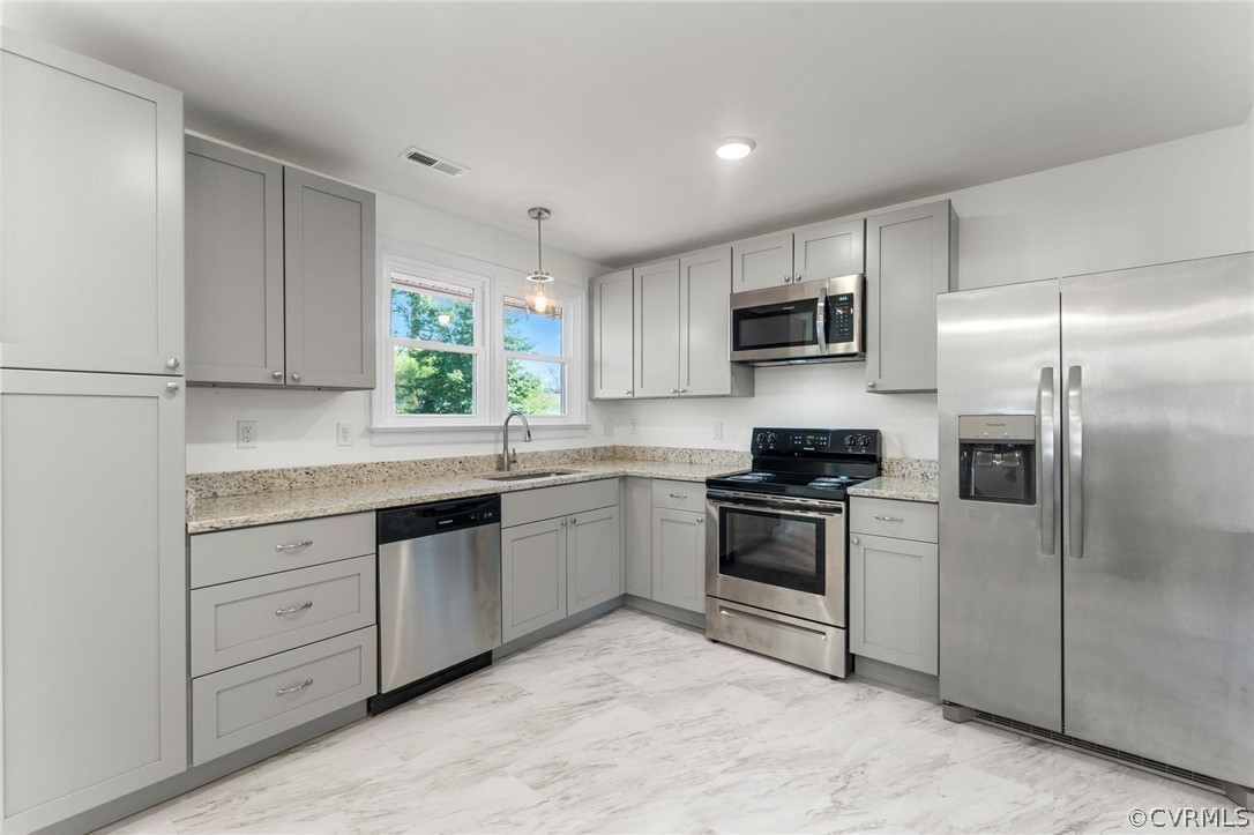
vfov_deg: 77.3
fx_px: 522
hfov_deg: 100.4
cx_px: 627
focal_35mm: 15
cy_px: 418
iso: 800
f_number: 8
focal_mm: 15
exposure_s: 1/30
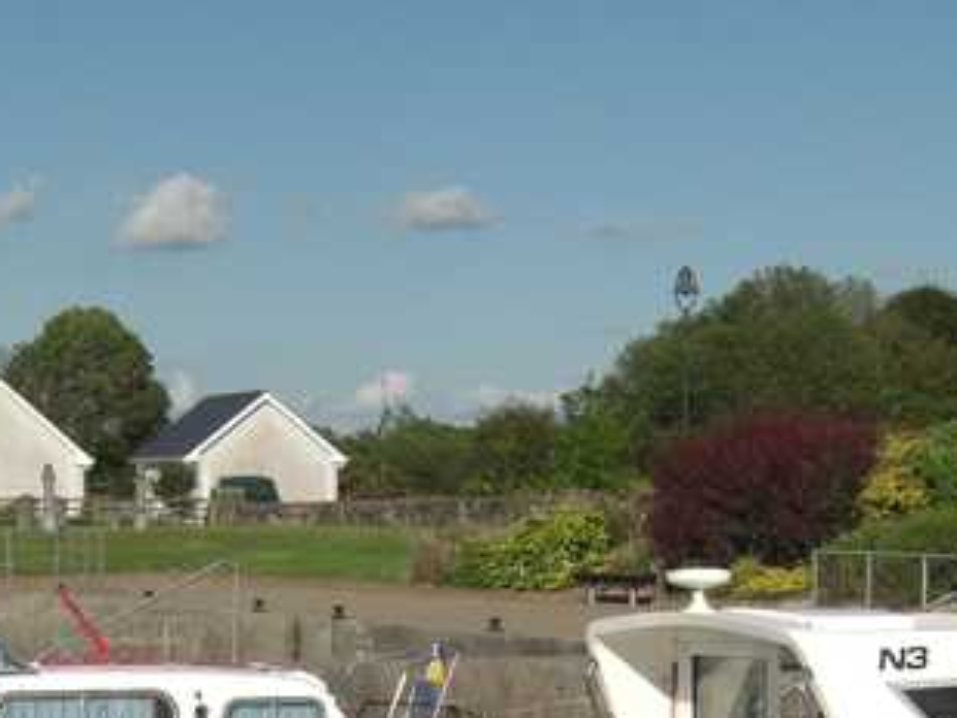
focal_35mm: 112
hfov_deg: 17.6
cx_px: 480
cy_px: 953
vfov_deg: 12.8
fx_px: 3098
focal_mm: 7.9
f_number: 8
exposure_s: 1/250
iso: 80
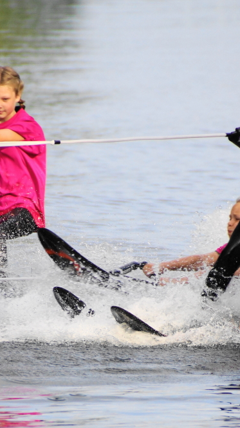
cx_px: 96
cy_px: 214
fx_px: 6693
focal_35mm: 591
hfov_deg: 2.1
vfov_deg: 3.7
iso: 200
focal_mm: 250
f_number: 6.3
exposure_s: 1/400
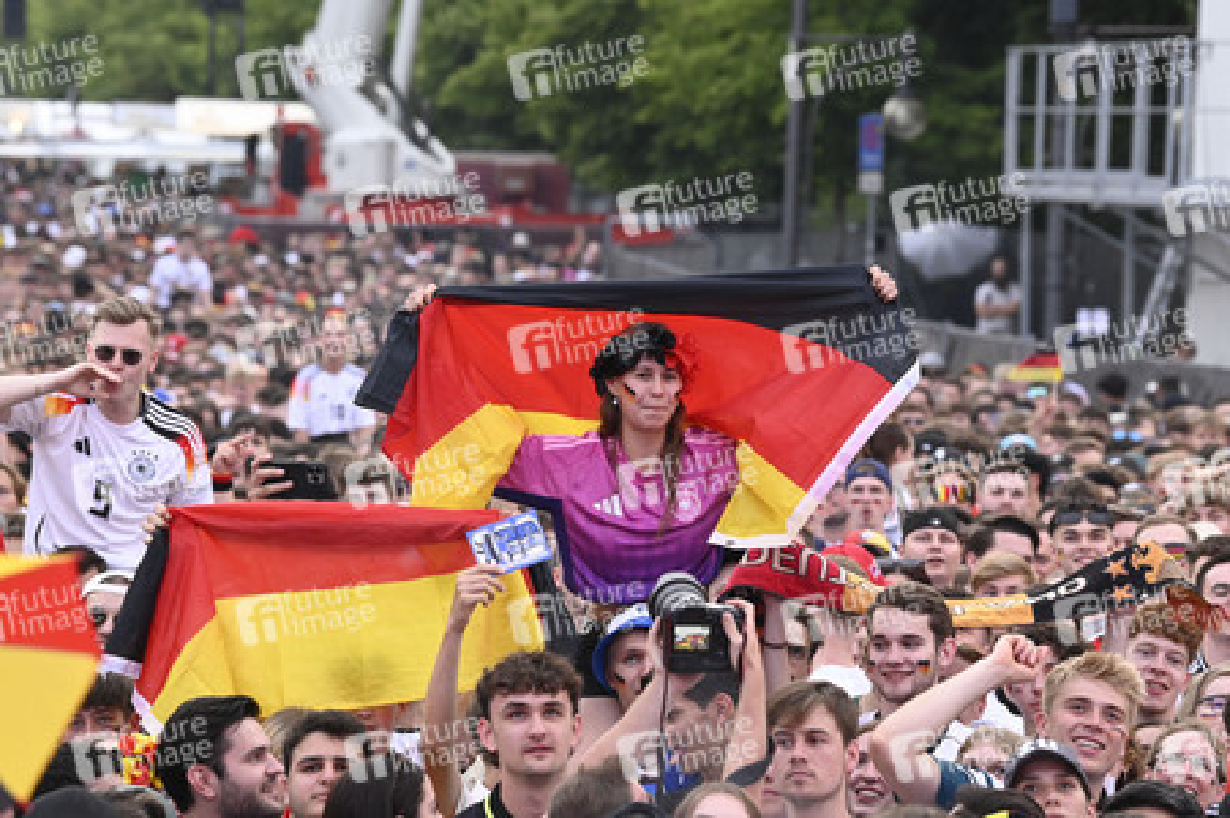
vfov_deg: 6.9
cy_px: 409
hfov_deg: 10.3
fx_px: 6828
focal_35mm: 200
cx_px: 615
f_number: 7.1
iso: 3200
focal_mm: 200
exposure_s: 1/320
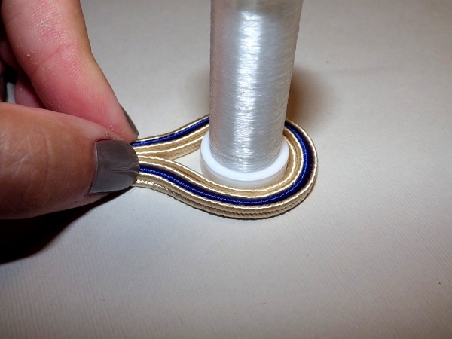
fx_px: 535
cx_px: 226
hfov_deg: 45.8
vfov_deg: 35.1
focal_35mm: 41
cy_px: 170
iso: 100
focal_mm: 7.4
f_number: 11.3
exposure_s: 1/100
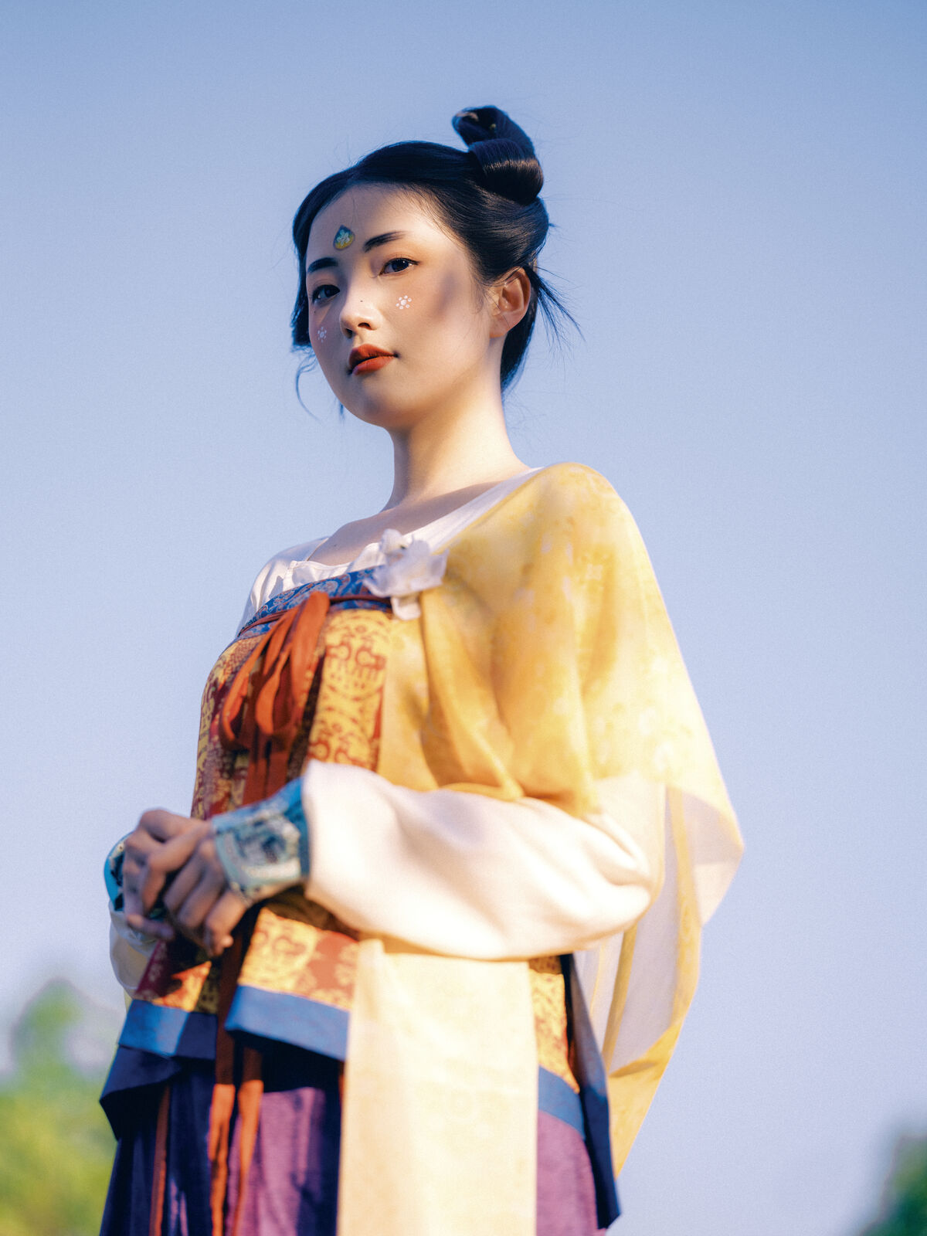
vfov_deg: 22.5
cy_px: 618
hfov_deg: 17.0
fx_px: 3106
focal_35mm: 87
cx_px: 464
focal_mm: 110
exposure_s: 1/1600
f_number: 2
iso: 200
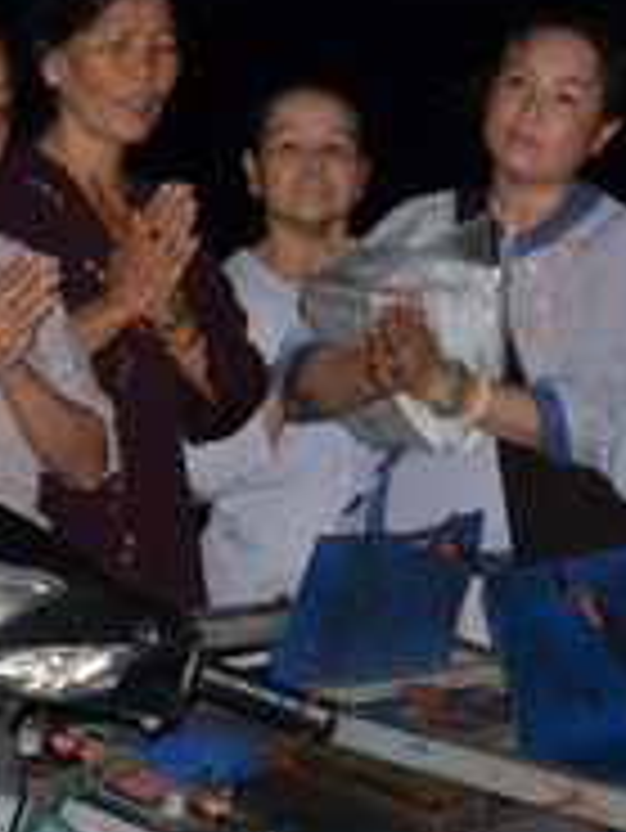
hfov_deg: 8.6
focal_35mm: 172
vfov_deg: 11.5
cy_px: 506
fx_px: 4143
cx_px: 486
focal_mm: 34
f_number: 5
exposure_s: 1/60
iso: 1000
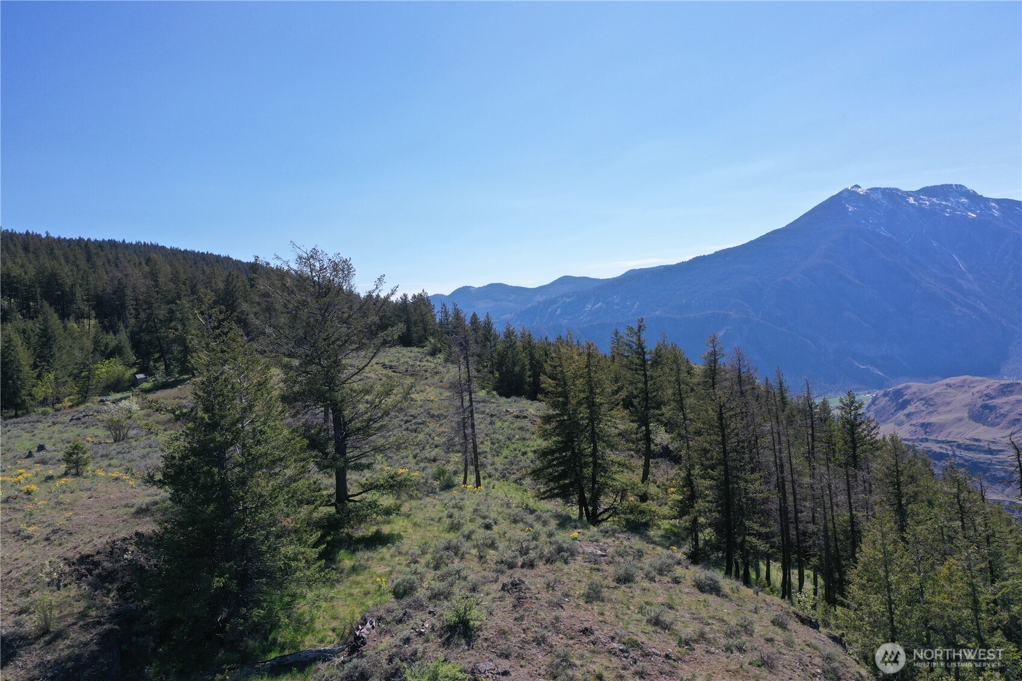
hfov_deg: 65.5
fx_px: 795
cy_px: 340
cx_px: 511
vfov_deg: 46.4
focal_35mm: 28
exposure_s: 1/500
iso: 100
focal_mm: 10.26
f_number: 5.6
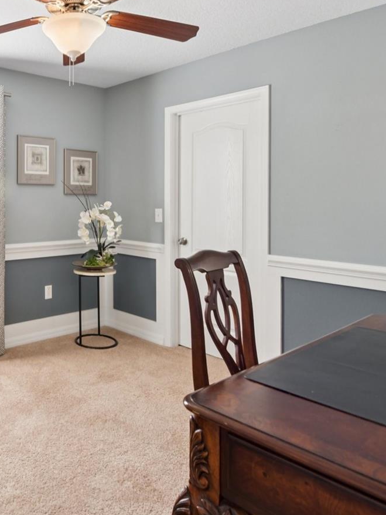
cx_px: 32
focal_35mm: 28
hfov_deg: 44.8
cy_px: 210
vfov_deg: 63.0
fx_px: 416
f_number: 8
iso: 400
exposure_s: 1/25
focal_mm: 16
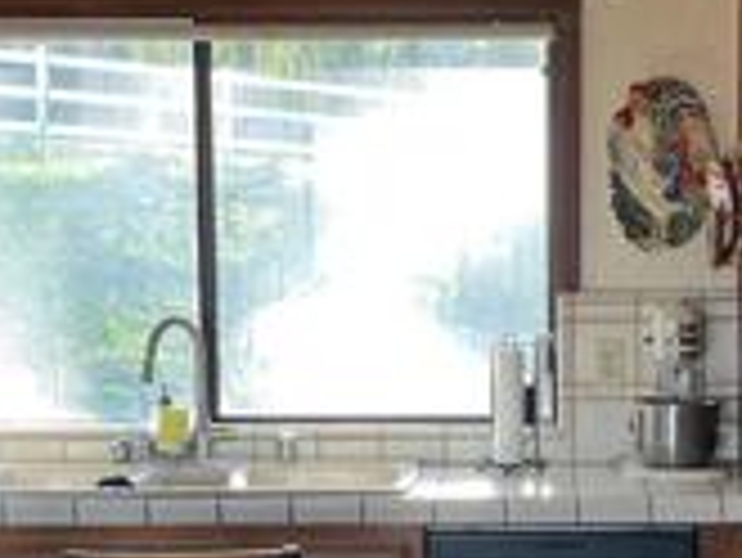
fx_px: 2167
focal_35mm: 101
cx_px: 463
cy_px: 441
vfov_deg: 14.6
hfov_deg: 19.4
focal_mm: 5.1
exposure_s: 1/121
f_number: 1.6
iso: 100
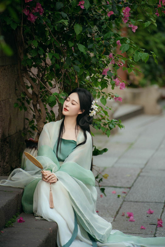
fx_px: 1237
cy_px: 124
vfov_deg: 11.4
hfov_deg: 7.6
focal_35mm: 180
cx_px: 82
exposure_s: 1/125
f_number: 2.8
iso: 200
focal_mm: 180
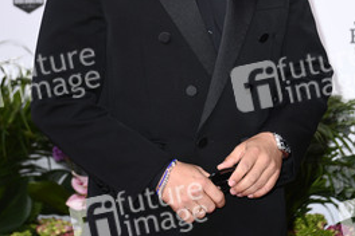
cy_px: 13
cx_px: 178
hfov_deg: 11.1
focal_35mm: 185
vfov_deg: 7.4
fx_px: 1824
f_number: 5.6
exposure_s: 1/250
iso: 500
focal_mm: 122
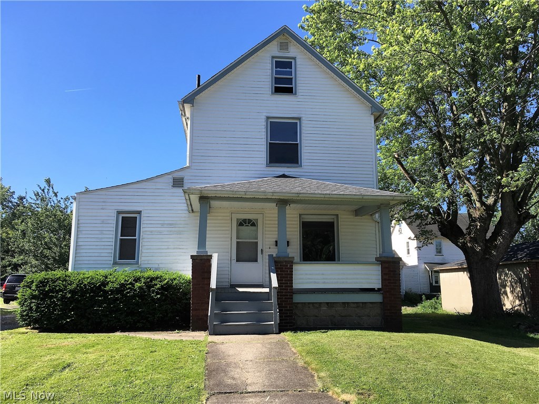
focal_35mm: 29
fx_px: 452
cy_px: 202
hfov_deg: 61.7
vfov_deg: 48.2
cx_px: 270
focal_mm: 4.15
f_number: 2.2
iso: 25
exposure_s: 1/884
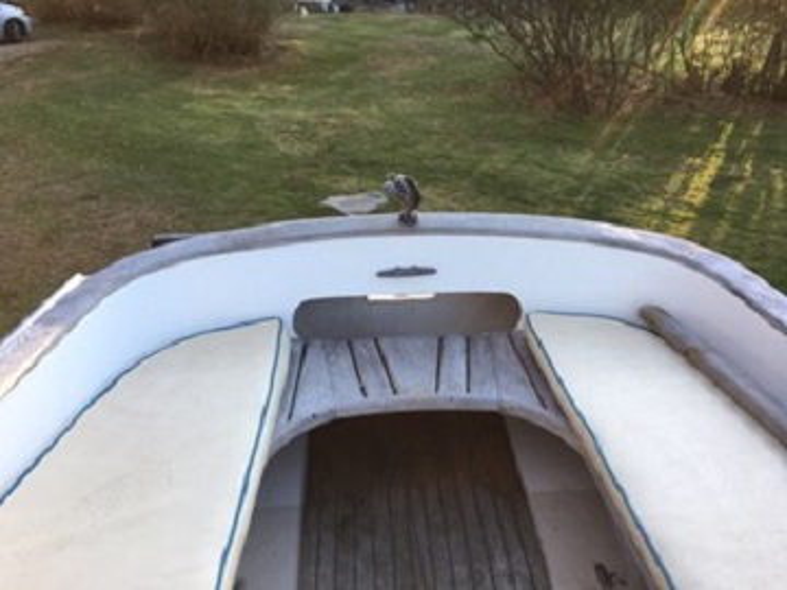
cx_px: 394
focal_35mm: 29
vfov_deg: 48.2
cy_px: 295
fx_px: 659
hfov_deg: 61.7
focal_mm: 4.15
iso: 32
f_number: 2.2
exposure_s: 1/120
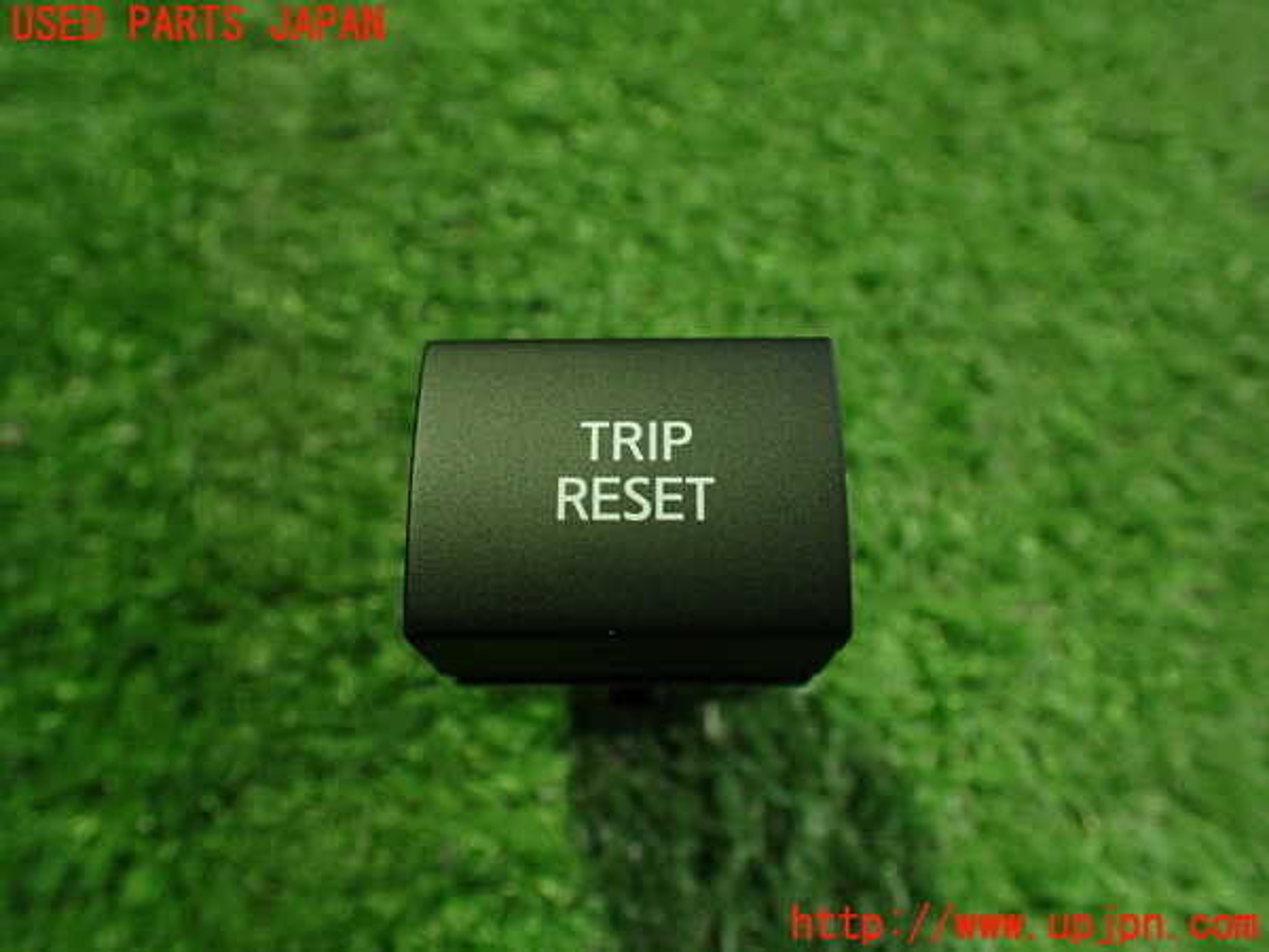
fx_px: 1100
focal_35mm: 30
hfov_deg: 60.0
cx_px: 634
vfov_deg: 46.8
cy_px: 476
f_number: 2.3
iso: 800
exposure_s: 1/50
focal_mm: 5.4
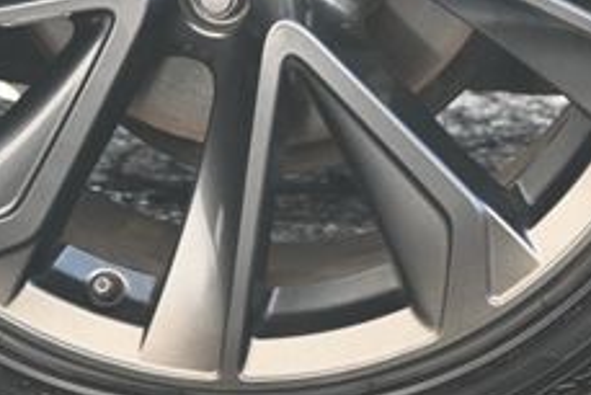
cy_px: -114
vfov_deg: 6.8
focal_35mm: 201
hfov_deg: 10.2
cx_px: 196
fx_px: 3302
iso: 450
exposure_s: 1/125
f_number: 6
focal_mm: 48
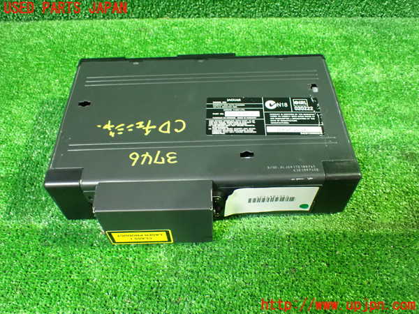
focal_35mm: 30
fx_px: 363
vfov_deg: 46.8
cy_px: 157
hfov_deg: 60.0
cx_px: 210
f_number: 2.3
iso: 1250
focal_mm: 5.4
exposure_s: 1/30
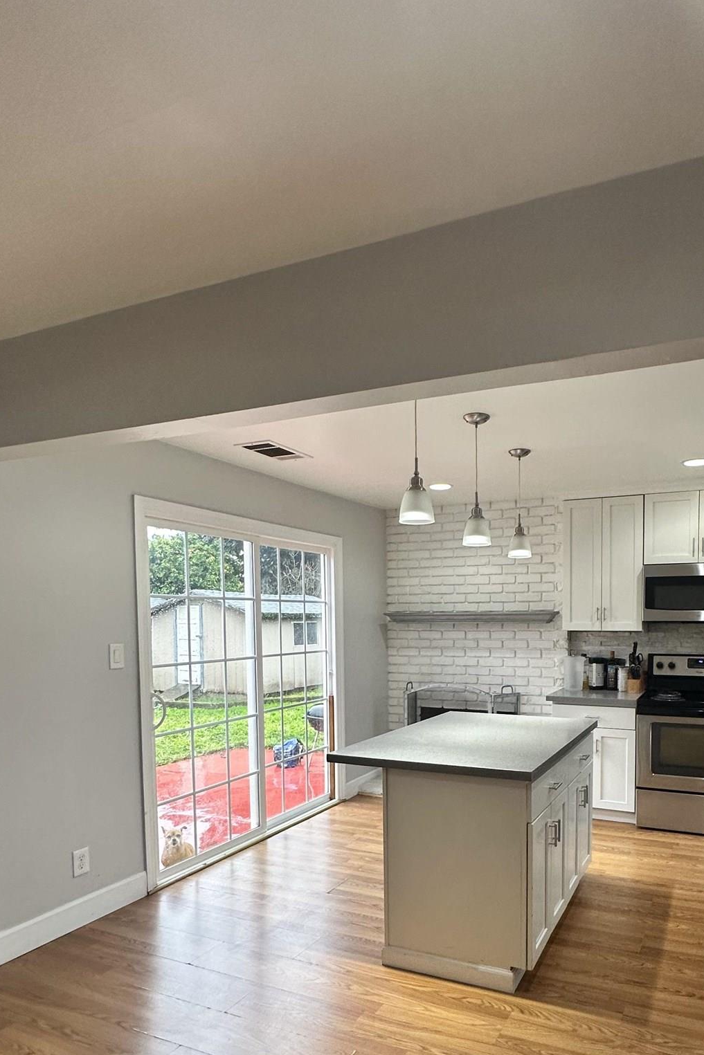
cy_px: 651
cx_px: 469
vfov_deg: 77.3
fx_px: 645
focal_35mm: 22
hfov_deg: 56.0
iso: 200
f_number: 2.2
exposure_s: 1/120
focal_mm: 2.22
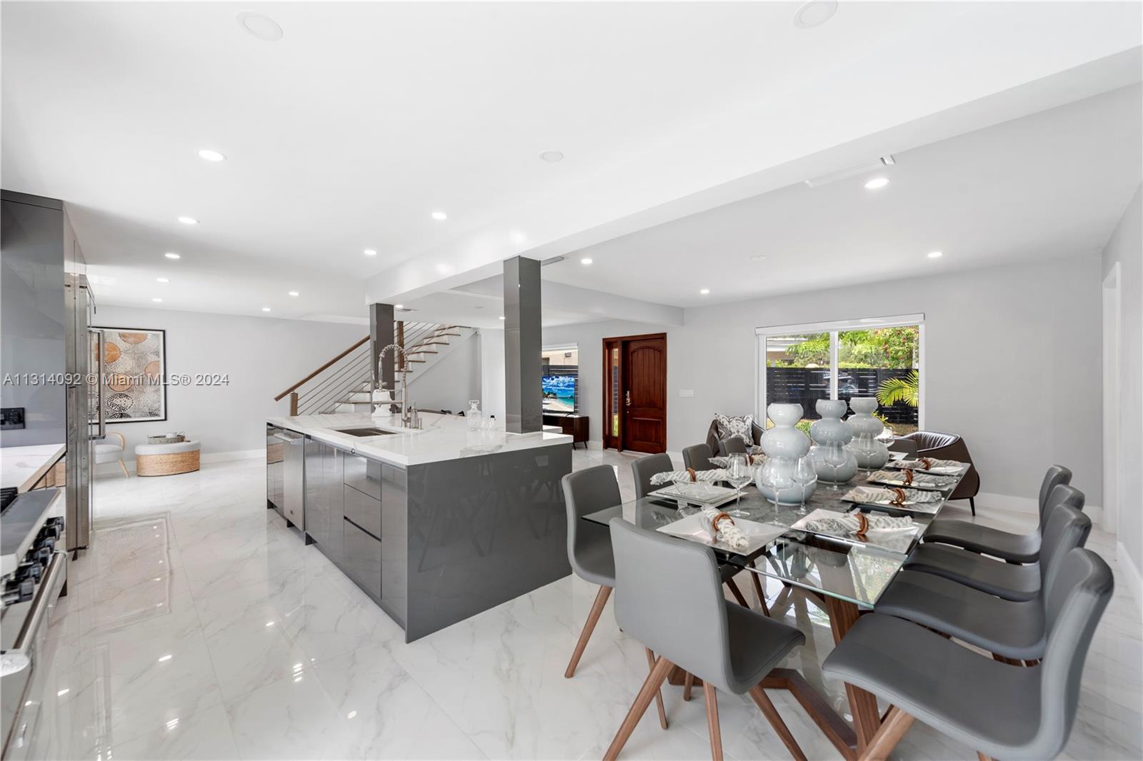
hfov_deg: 104.3
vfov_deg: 81.2
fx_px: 444
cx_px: 572
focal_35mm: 14
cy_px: 380
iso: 320
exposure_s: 1/10
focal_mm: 14
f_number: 8
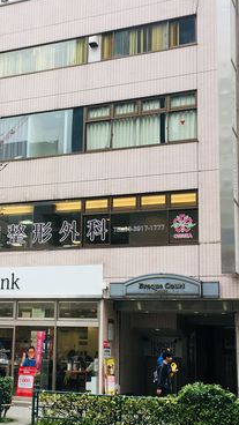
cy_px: 218
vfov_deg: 37.8
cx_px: 55
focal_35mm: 55
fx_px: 620
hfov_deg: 21.6
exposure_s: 1/167
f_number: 2.2
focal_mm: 4.15
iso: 25
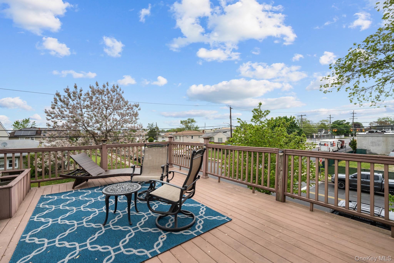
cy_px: 132
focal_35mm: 14
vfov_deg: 81.2
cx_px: 197
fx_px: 153
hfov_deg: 104.3
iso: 640
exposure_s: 1/320
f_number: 10
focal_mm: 14
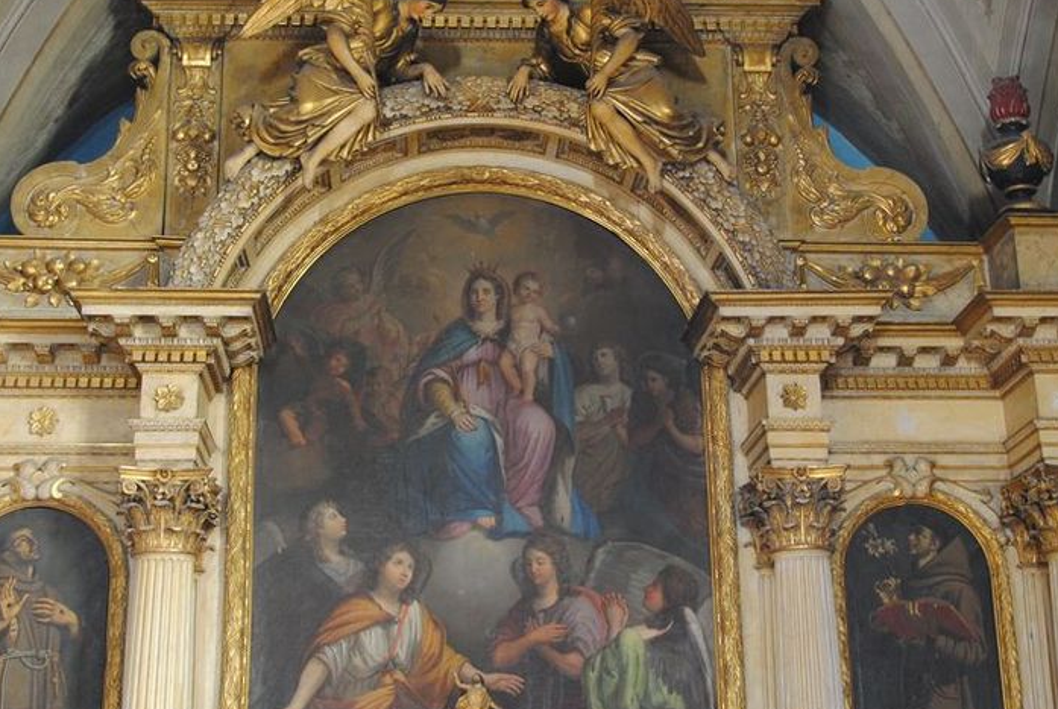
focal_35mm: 63
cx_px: 512
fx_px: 1854
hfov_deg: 31.8
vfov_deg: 21.6
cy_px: 267
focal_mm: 28
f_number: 6.3
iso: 400
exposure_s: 2.5
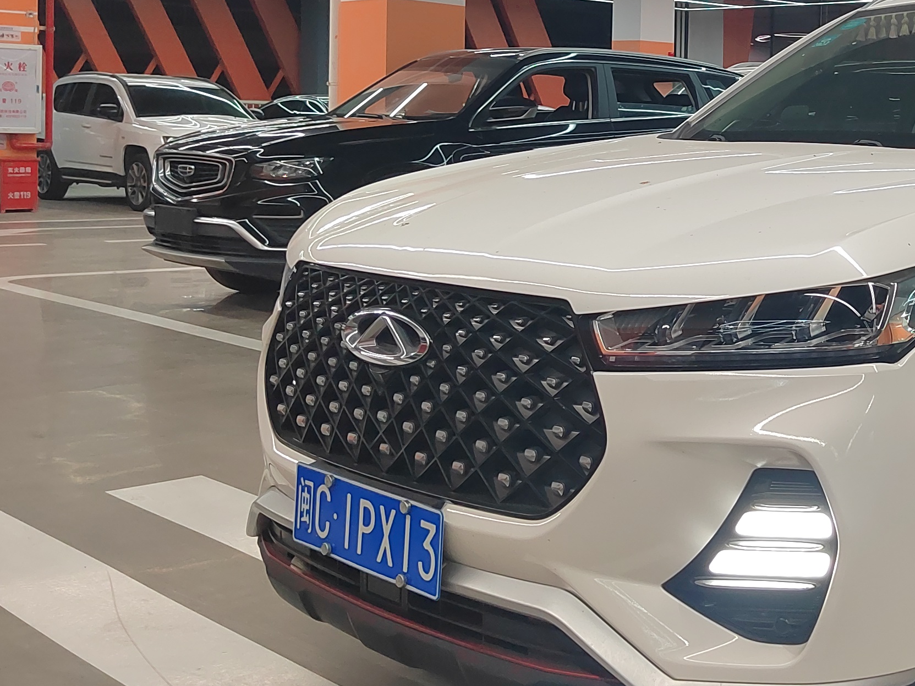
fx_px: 1427
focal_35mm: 54
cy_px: 168
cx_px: 880
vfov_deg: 26.7
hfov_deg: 33.1
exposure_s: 1/60
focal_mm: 5.52
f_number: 1.9
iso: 1834
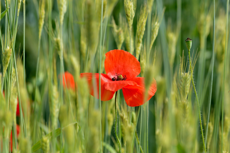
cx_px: 115
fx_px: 1005
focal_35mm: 158
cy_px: 76
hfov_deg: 13.1
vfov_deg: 8.7
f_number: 5.6
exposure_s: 1/800
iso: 200
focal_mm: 105
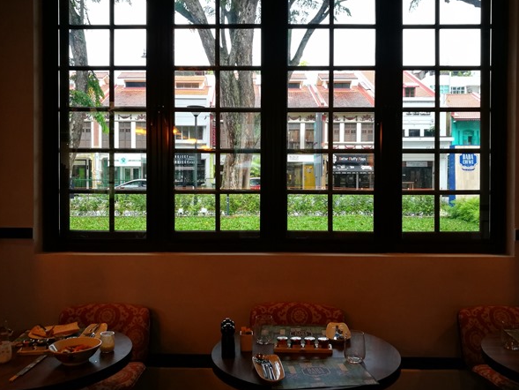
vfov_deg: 42.9
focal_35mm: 33
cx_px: 263
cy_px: 179
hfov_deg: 55.3
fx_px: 495
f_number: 2.2
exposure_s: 1/50
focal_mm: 4.5
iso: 160
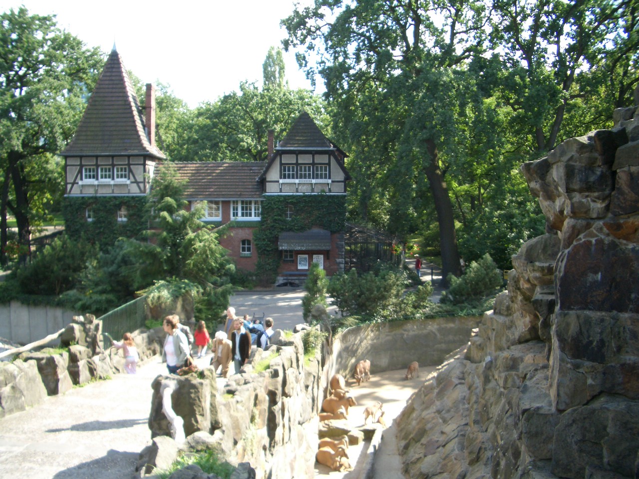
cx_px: 320
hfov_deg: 52.6
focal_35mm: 35
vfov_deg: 40.7
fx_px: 646
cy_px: 240
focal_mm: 5.8
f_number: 2.6
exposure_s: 1/250
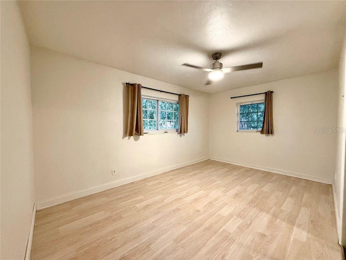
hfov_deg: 102.1
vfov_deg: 85.7
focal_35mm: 14
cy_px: 130
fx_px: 140
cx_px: 173
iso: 640
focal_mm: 2.22
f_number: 2.2
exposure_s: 1/60
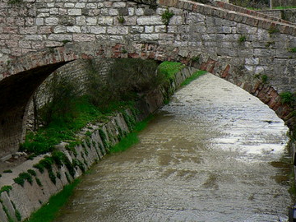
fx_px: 684
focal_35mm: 80
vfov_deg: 18.1
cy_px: 15
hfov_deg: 23.4
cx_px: -3
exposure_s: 1/100
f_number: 4
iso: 80
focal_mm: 6
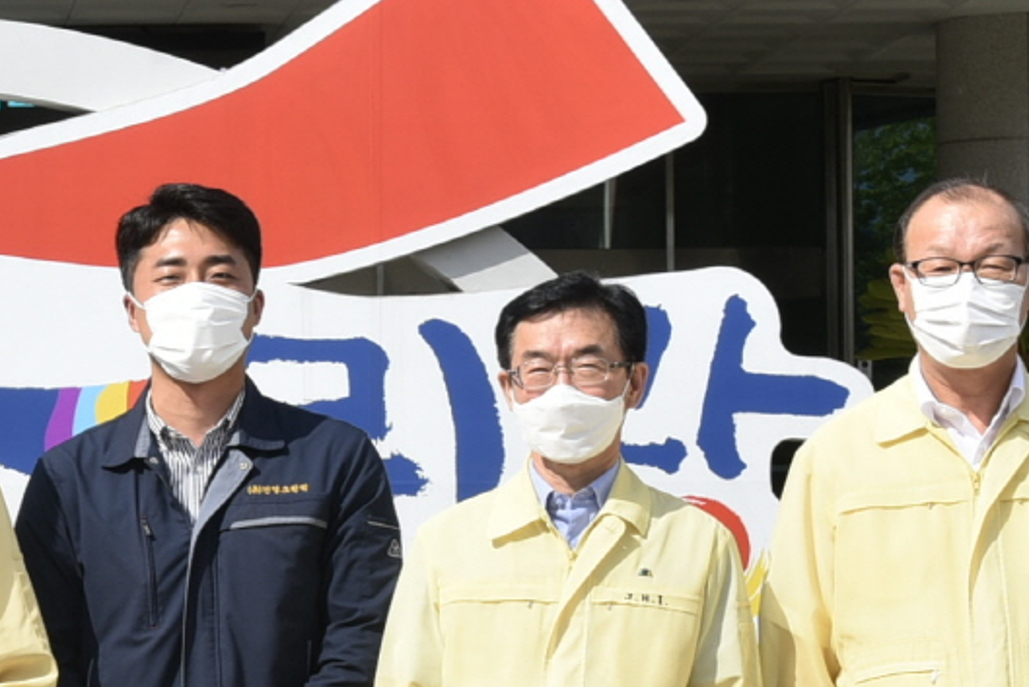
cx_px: -154
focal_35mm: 158
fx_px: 4517
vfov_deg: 8.7
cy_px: 531
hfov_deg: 12.7
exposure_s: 1/125
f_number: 11
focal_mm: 38
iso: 100
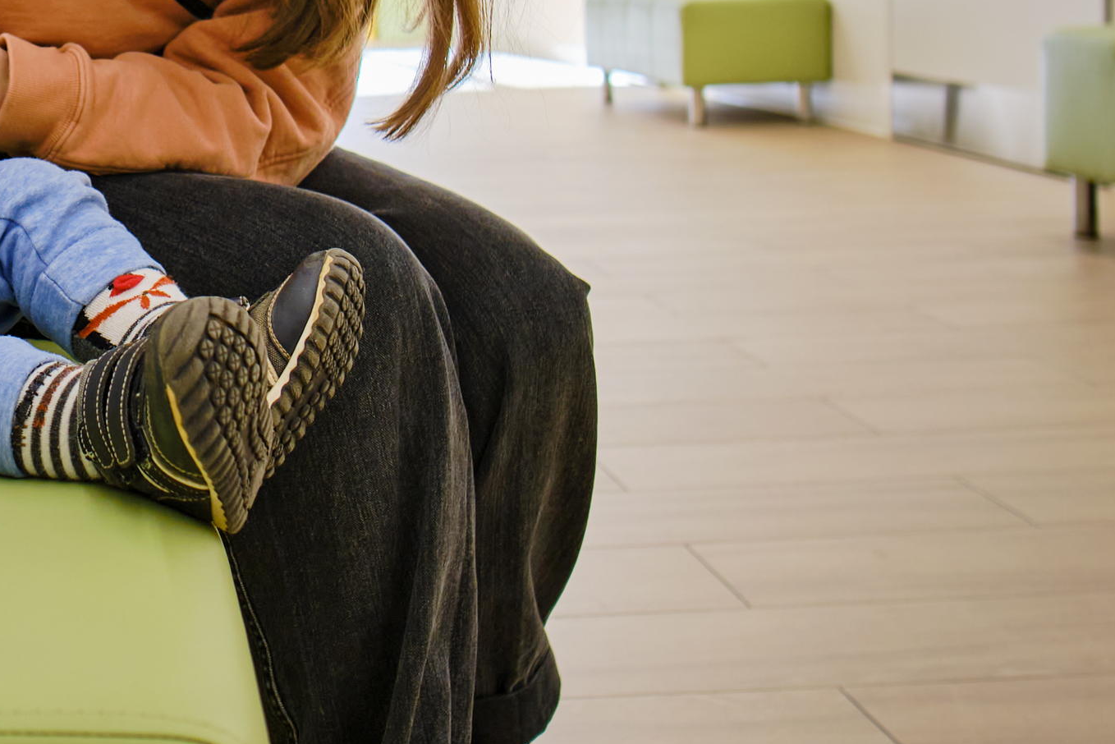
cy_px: 120
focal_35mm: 53
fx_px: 1642
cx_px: -22
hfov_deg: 33.9
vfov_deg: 25.0
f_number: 2
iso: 160
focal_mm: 12
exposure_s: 1/250
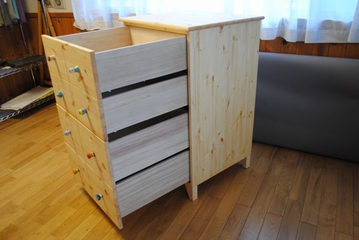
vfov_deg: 47.9
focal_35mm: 27
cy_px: 120
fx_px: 269
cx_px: 180
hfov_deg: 67.4
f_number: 3.5
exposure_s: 1/30
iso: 320
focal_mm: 18
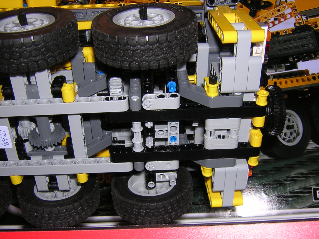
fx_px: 369
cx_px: 160
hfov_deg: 46.8
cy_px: 120
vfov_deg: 36.0
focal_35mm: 40
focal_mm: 5.2
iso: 100
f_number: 5.4
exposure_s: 1/60.1
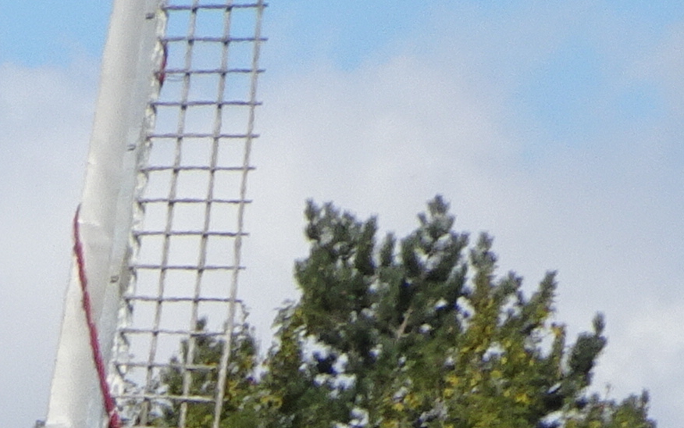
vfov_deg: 0.7
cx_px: -338
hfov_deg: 1.2
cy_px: 1066
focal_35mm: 1824
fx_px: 34010
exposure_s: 1/400
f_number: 6.3
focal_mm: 52.59
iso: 80
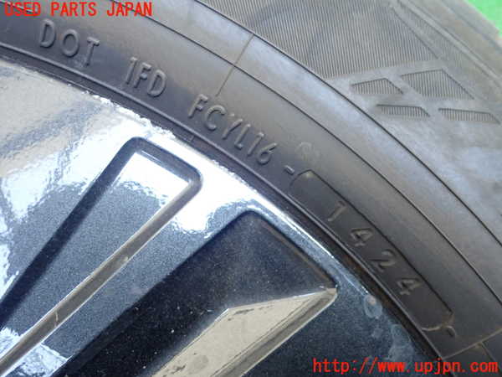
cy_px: 188
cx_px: 251
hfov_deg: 49.0
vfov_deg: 37.7
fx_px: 551
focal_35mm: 38
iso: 320
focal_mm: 6.86
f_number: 2.7
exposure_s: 1/40
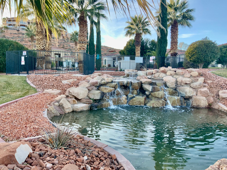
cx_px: 114
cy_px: 85
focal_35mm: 29
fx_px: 190
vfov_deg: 48.2
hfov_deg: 61.7
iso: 16
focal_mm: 3
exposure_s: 1/196
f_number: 1.8
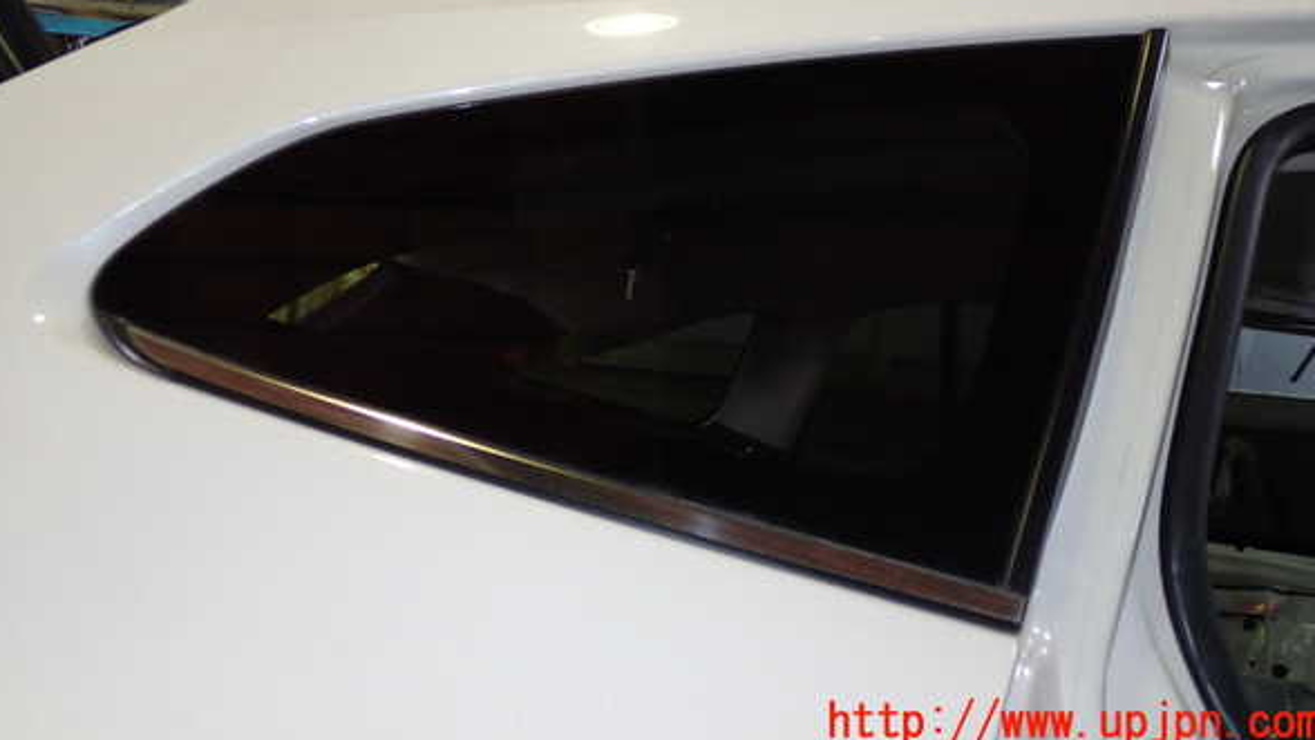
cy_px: 248
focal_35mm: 40
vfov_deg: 29.5
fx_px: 1395
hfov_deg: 50.5
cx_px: 662
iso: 200
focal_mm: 6.37
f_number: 2.5
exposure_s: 1/40
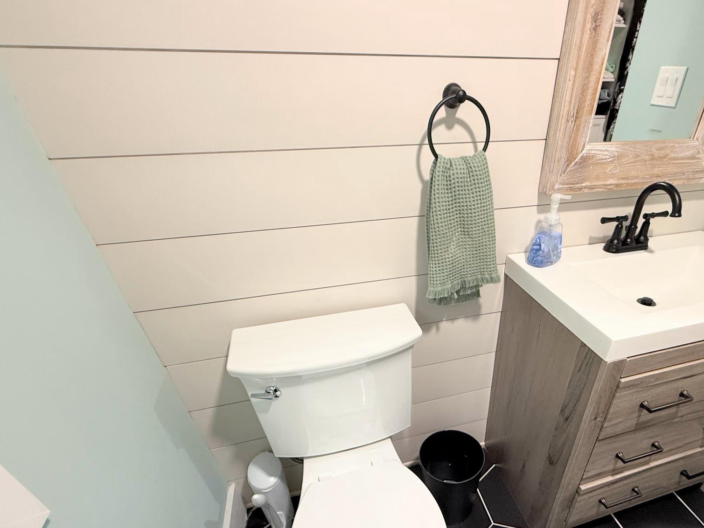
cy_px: 347
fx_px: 386
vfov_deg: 67.0
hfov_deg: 83.2
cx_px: 435
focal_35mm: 19
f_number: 2.2
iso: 200
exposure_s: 1/60
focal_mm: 2.22
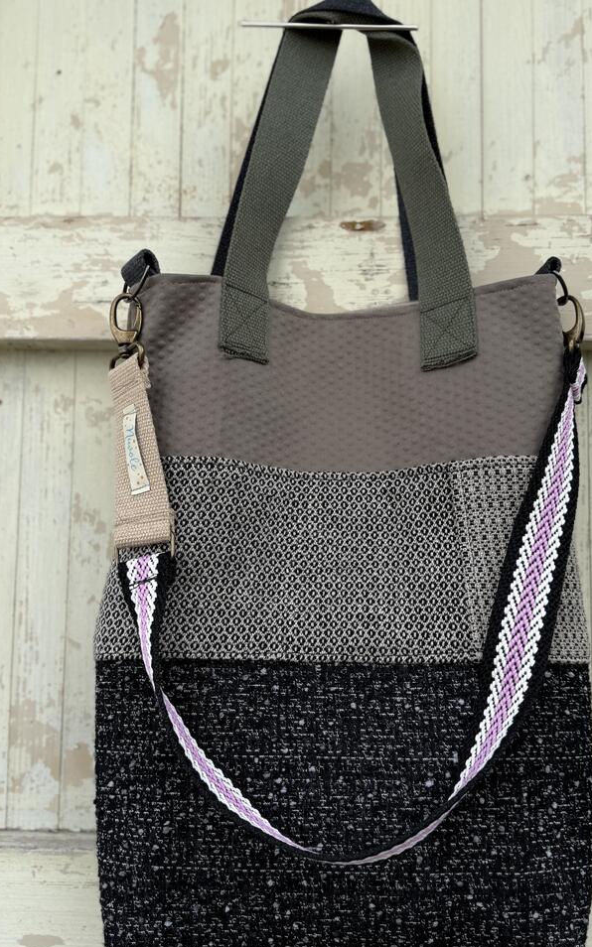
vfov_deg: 59.7
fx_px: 826
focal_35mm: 32
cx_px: 311
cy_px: 484
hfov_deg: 39.4
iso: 80
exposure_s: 1/1618
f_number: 1.78
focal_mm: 6.76
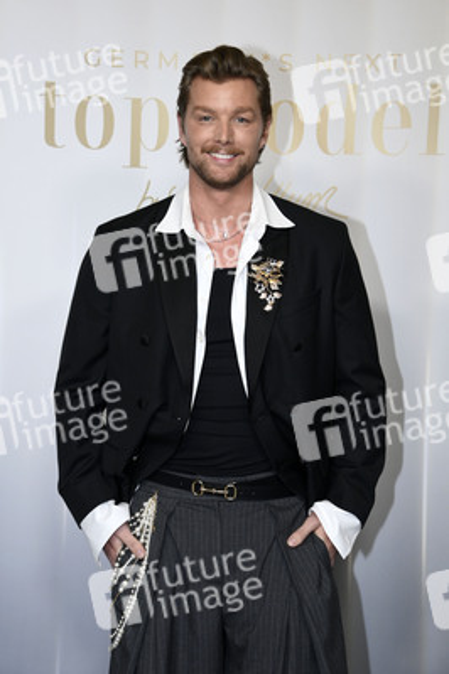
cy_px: 337
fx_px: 1462
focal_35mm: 78
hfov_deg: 17.5
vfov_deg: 26.0
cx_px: 224
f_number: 5.6
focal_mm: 78
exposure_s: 1/250
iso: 1000
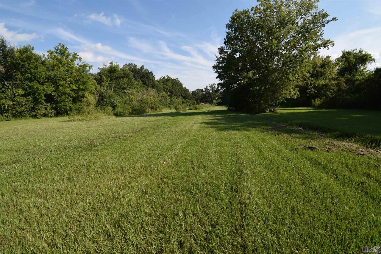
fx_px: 159
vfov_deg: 77.3
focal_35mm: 15
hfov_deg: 100.4
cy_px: 127
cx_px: 190
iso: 200
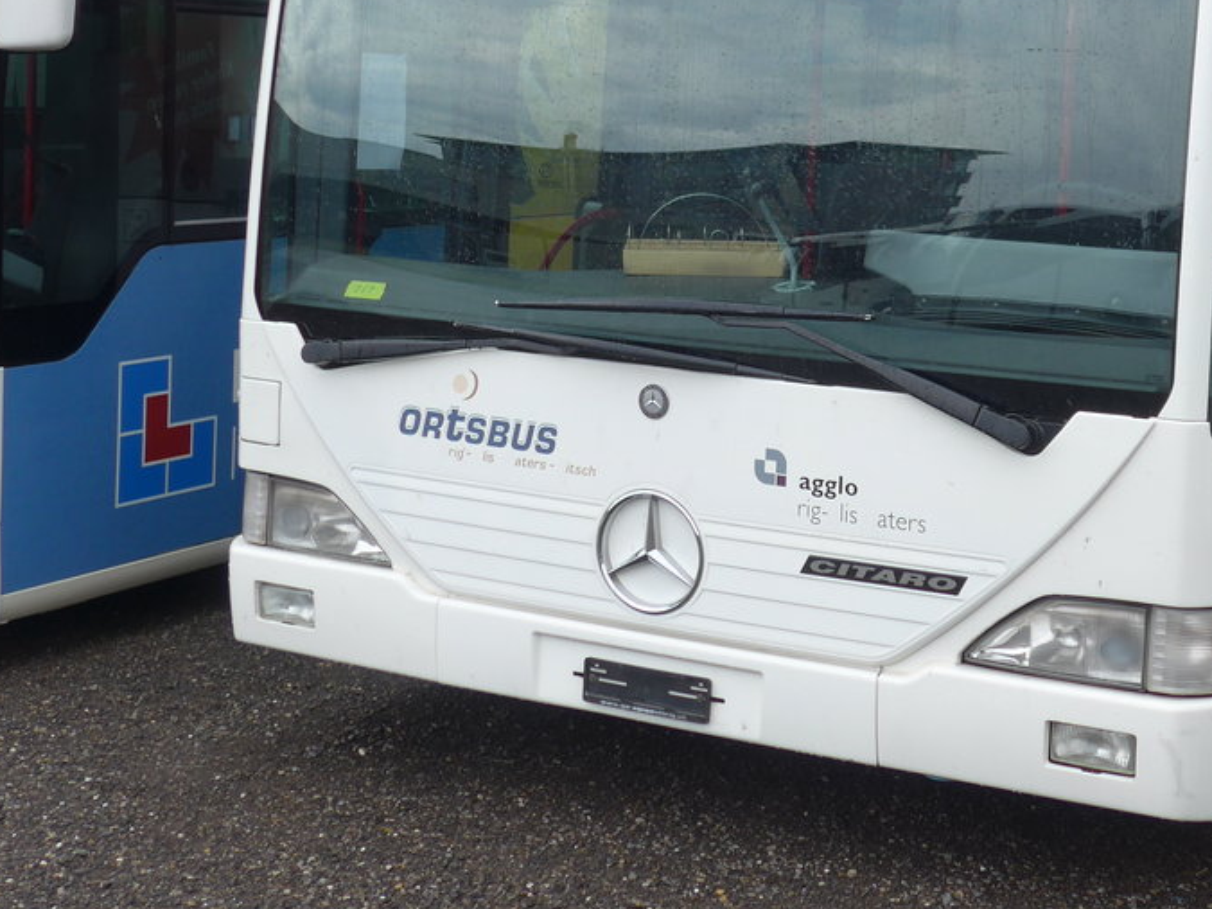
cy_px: 110
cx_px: 880
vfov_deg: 22.4
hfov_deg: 29.9
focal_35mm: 64
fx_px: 2240
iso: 80
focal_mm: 7.5
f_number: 2.8
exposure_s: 1/320
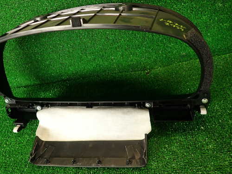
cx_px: 95
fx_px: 201
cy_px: 82
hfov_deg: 59.5
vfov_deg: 46.8
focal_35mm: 30
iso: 200
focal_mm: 4.5
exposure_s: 1/40
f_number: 2
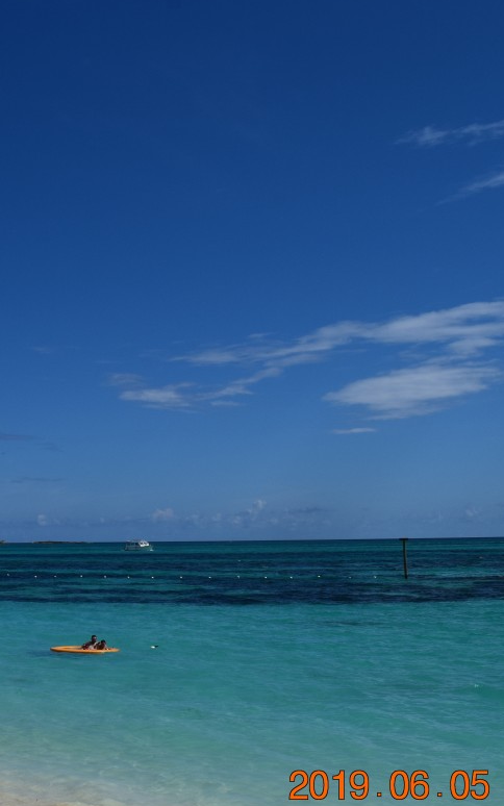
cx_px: -80
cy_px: 387
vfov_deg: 41.8
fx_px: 1055
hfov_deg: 24.6
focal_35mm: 48
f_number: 11
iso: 200
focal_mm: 18
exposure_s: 1/640
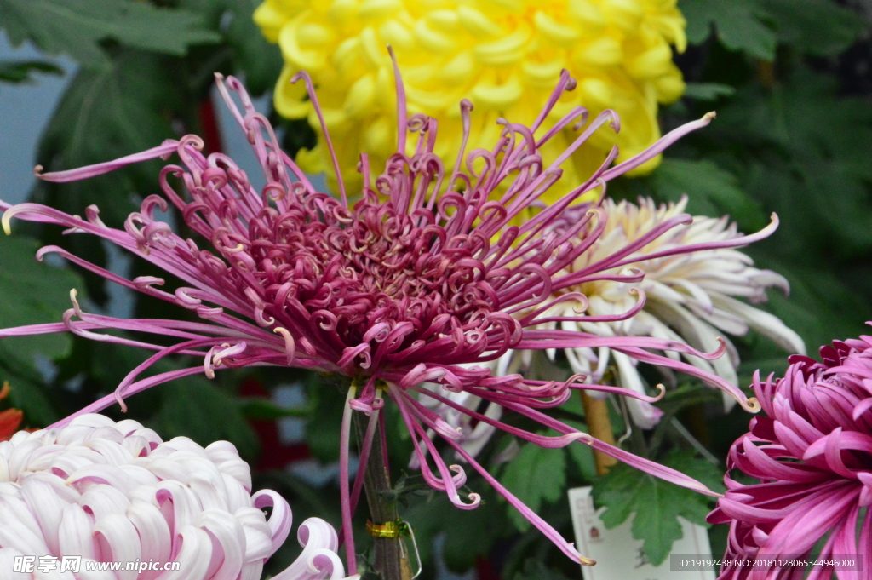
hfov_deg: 5.1
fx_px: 9802
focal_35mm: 405
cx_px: 436
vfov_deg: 3.4
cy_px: 290
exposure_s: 1/250
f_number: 22
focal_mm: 270
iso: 5000
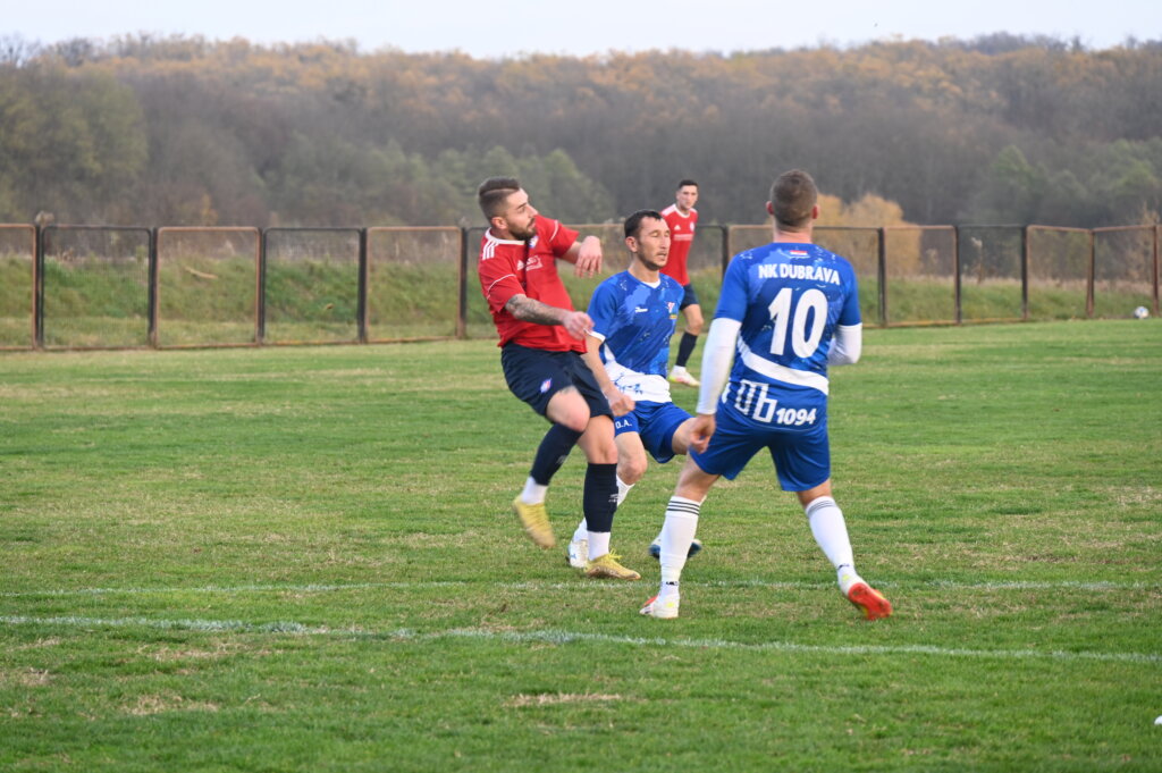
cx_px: 581
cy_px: 386
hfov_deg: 12.1
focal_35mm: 170
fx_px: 5483
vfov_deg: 8.1
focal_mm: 170
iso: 450
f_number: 6.3
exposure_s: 1/200
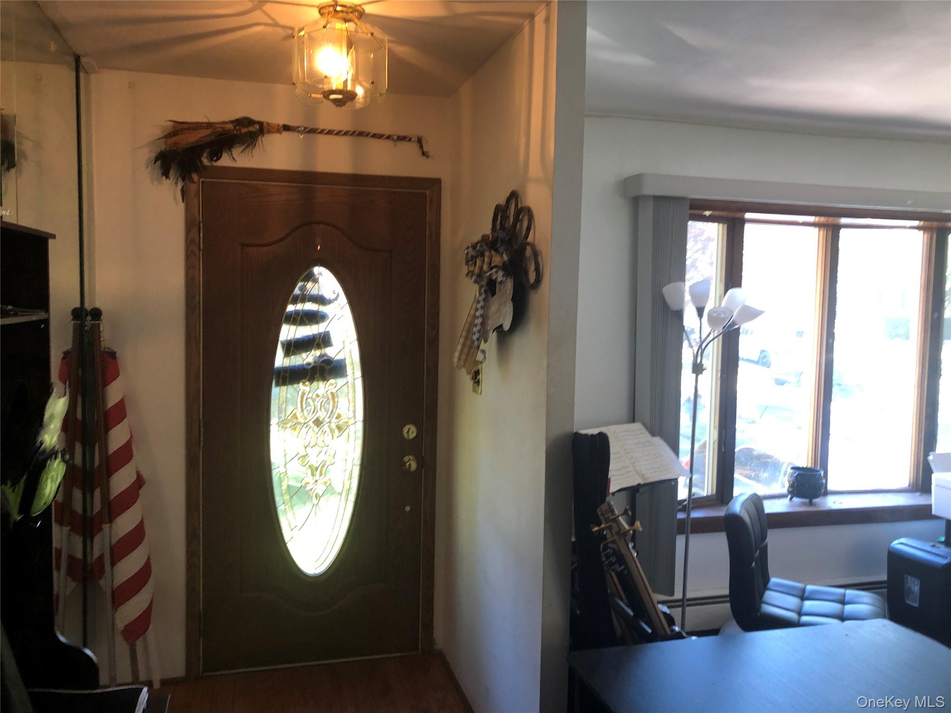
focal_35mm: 28
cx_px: 476
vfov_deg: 49.7
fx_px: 769
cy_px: 356
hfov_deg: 63.4
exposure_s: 1/20
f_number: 1.8
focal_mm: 3.99
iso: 40
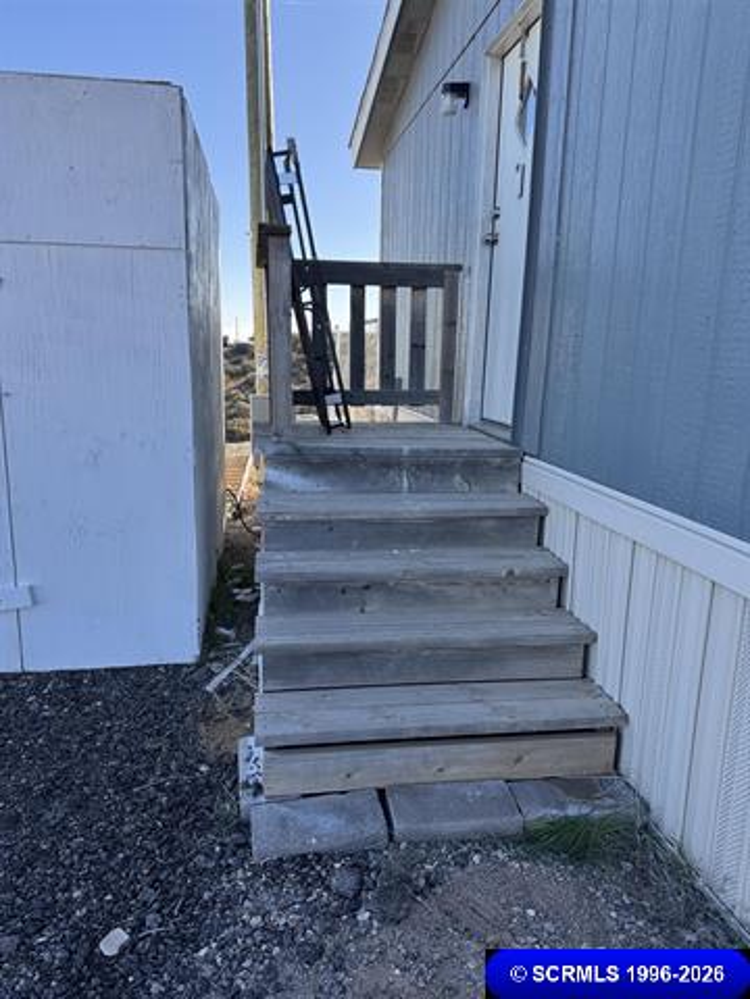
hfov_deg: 56.8
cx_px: 375
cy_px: 500
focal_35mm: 24
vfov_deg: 71.6
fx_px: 693
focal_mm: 6.76
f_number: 1.78
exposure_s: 1/888
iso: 80
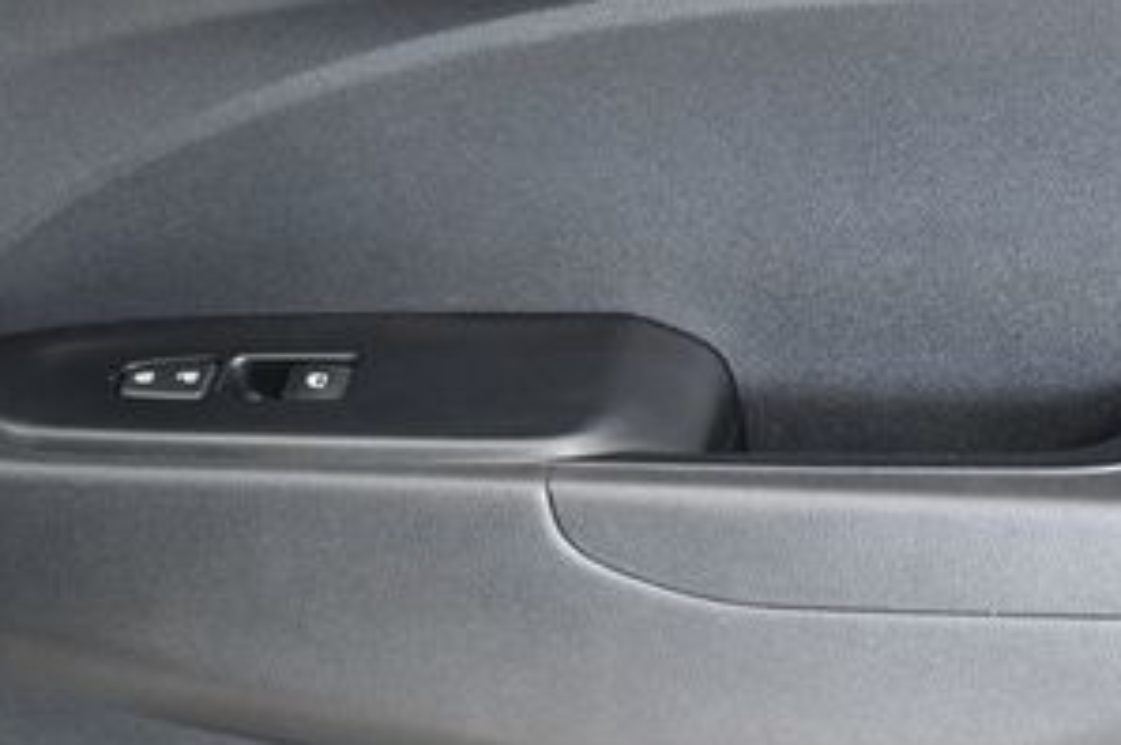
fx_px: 4012
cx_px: 557
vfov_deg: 10.6
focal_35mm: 129
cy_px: 256
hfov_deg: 15.9
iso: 2500
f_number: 5
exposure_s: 1/100
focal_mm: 40
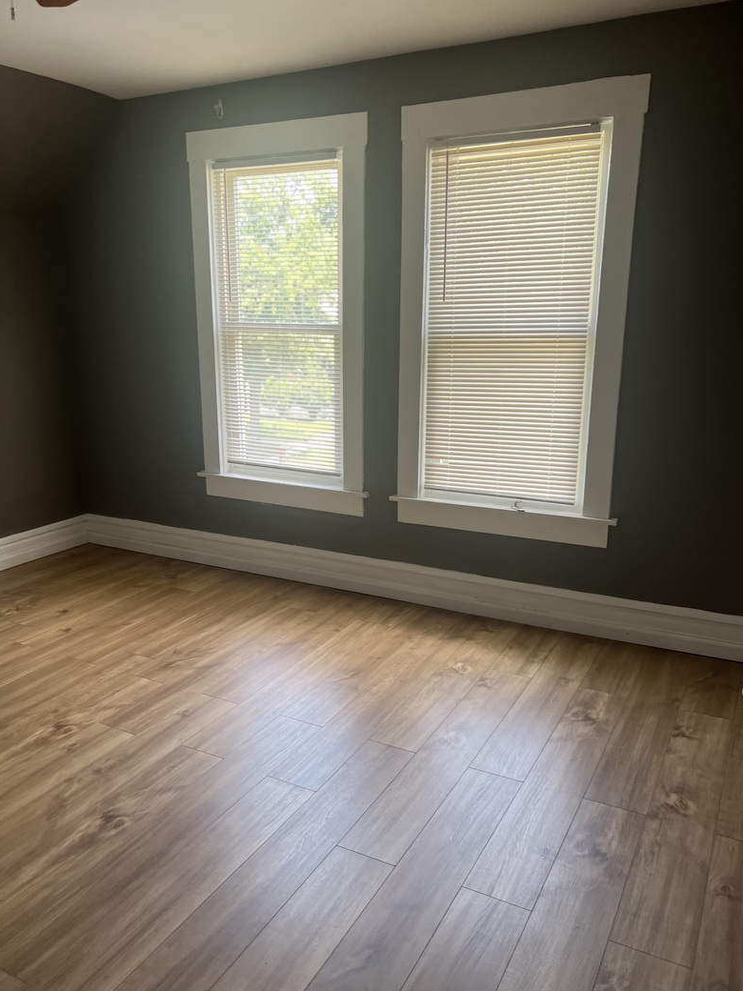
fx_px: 773
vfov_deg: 65.3
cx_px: 383
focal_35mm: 27
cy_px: 506
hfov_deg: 51.3
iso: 40
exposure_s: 1/121
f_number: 1.5
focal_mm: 5.7
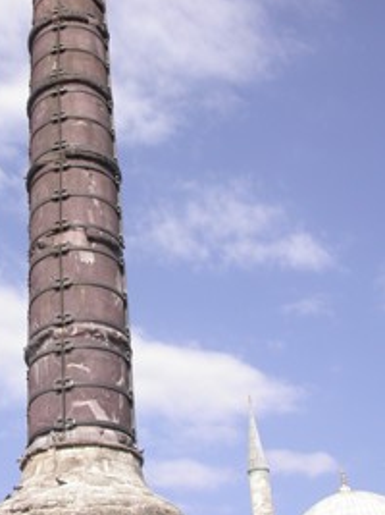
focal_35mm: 57
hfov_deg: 25.4
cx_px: 108
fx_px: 846
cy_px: 257
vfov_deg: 33.8
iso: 100
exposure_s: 1/250
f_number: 7.5
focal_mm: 7.85
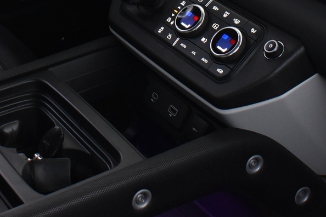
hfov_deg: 22.6
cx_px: 128
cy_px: -47
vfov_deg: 14.7
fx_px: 815
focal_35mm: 90
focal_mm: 22
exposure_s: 1/8
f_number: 5
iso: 1250
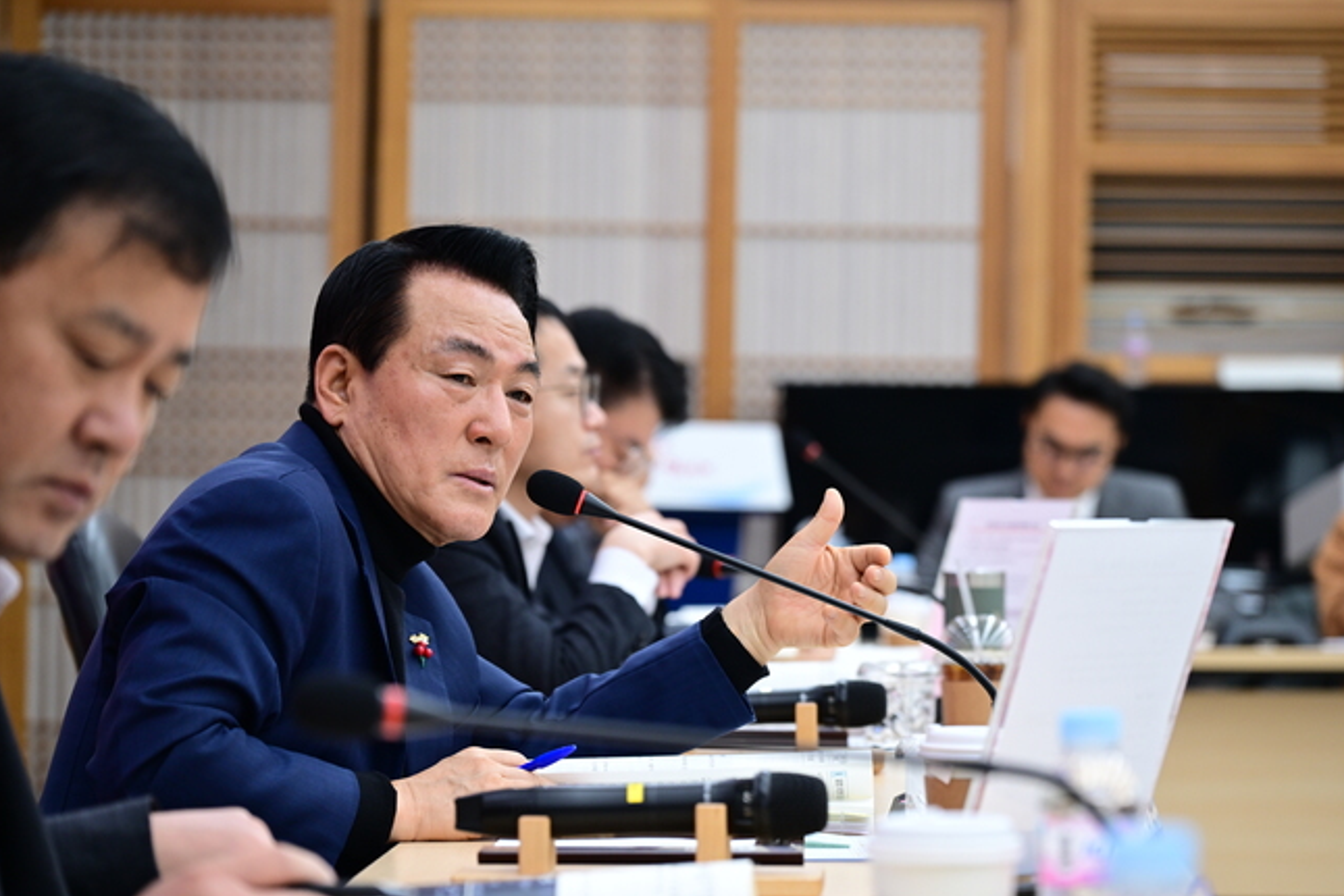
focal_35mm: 130
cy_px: 475
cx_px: 714
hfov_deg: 15.8
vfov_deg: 10.6
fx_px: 4854
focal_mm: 120
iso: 1000
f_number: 4.5
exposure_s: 1/160
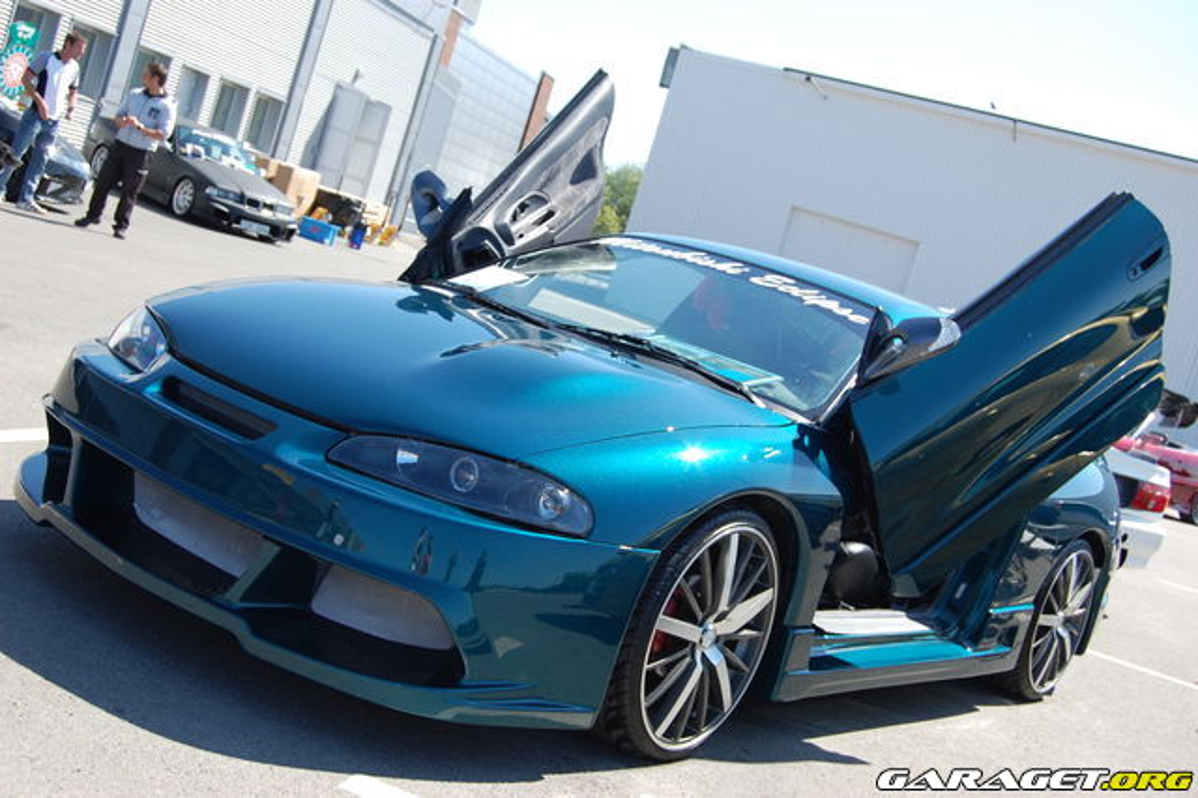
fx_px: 1547
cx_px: 599
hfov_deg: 42.3
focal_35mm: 46
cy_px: 399
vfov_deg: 28.9
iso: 200
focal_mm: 31
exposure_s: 1/250
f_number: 8
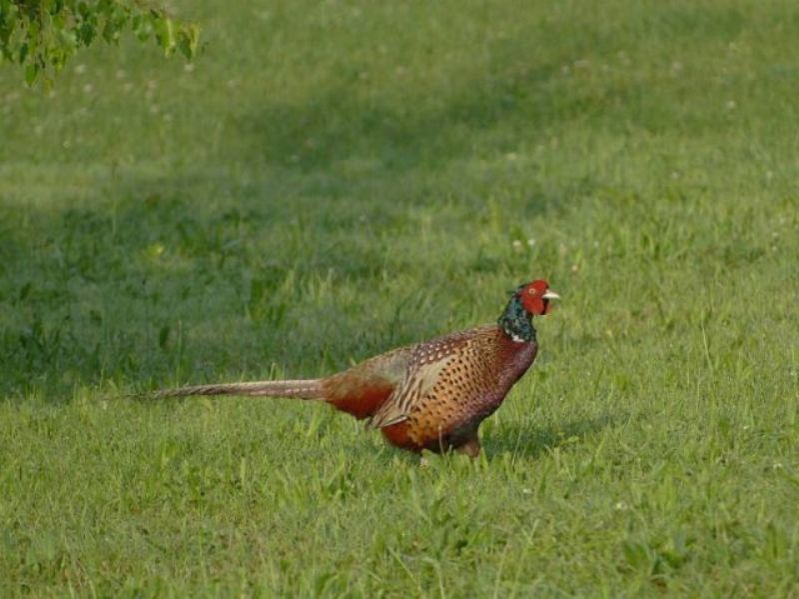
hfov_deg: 3.3
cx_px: 400
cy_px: 300
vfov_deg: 2.5
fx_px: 13841
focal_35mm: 600
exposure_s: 1/320
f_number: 5.6
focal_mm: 300
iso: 100
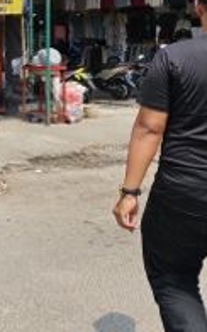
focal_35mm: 62
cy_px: 49
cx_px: -116
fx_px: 559
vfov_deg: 31.7
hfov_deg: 18.3
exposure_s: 1/2000
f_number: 1.8
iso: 64
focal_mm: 5.4
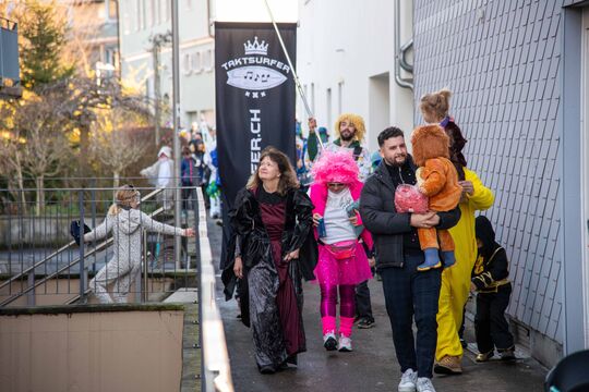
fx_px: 1963
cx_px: 294
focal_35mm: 120
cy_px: 196
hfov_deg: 17.1
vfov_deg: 11.4
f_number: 4
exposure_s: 1/400
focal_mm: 120
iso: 1600
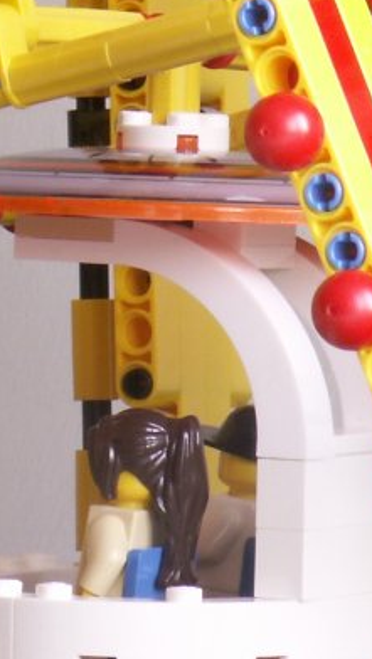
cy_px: 284
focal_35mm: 473
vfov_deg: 4.6
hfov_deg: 2.6
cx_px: -581
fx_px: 8280
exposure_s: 1/5
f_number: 8
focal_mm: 21.68
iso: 50
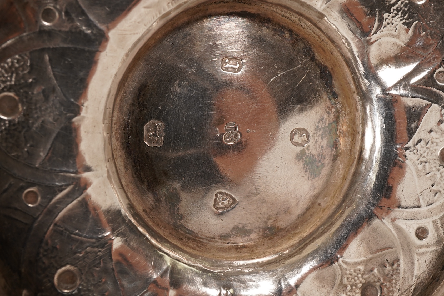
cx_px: 222
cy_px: 148
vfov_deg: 29.9
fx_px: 555
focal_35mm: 45
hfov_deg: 43.6
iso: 500
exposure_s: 1/125
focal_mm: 30
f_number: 11
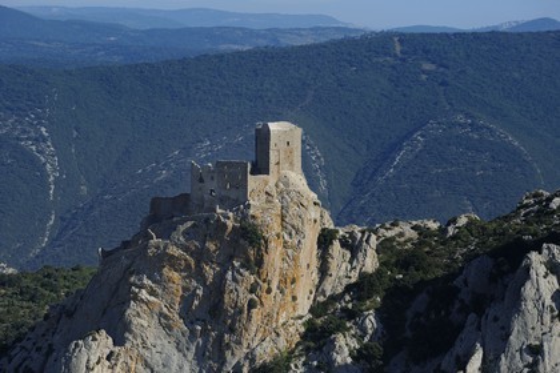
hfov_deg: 10.3
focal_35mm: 200
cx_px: 280
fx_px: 3111
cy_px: 186
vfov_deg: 6.9
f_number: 8
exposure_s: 1/1250
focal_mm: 200
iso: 400
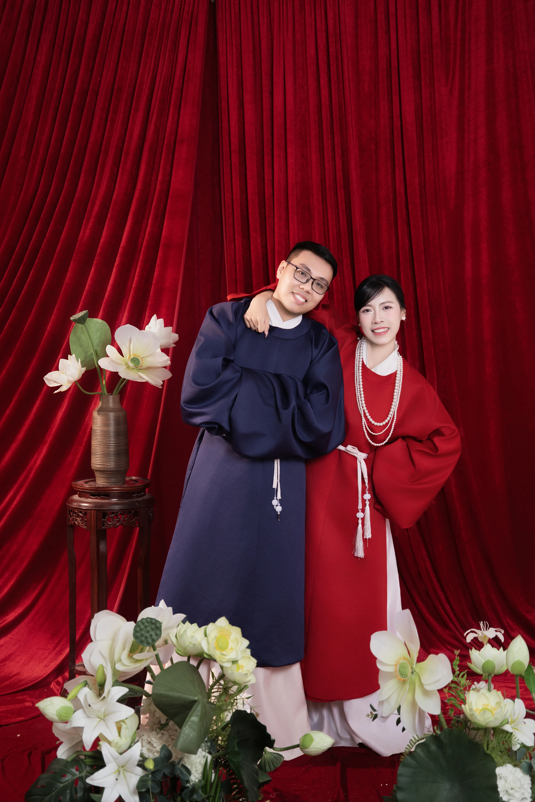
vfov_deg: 35.5
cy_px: 401
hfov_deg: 24.1
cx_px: 268
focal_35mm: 56
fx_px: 1255
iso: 320
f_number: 2.8
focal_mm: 56.3
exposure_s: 1/125
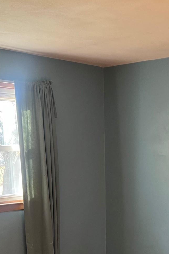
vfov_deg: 34.2
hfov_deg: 22.9
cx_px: 164
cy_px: 195
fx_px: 401
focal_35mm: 57
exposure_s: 1/66
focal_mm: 5.7
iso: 125
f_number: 1.5
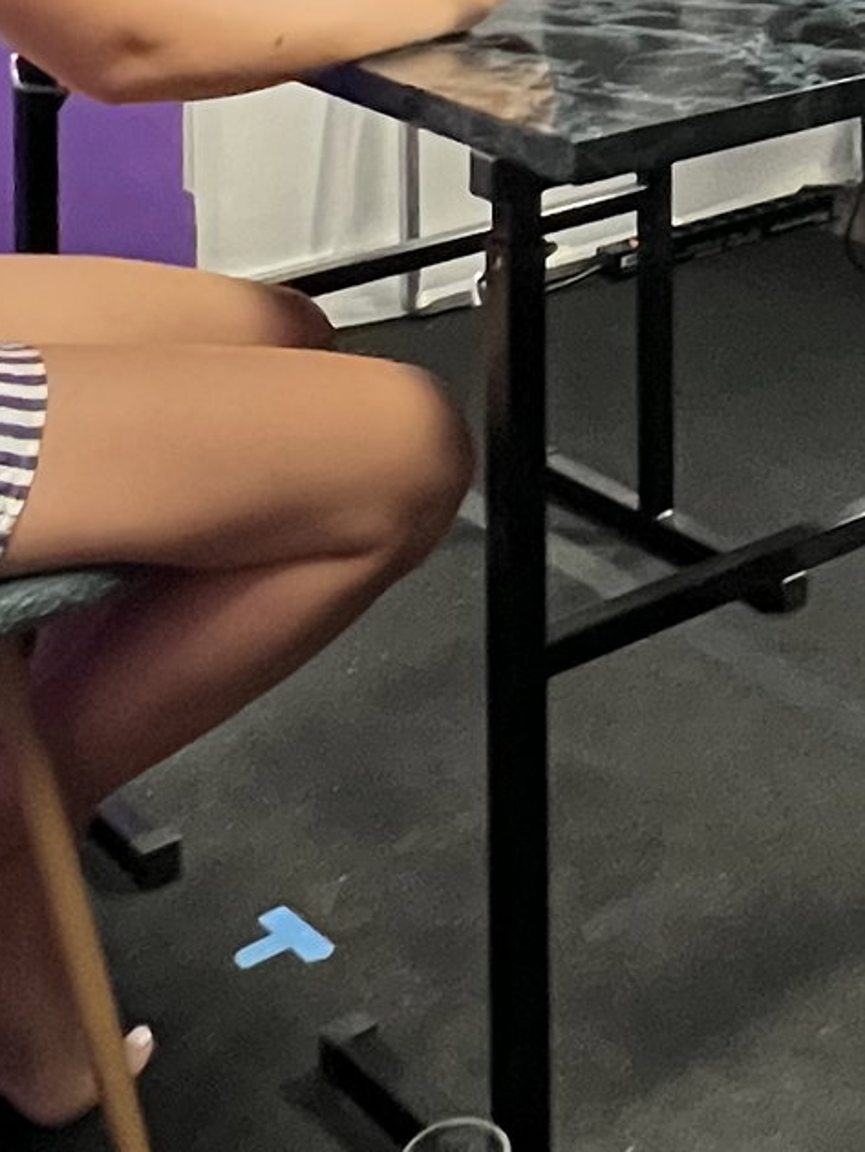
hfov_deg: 20.9
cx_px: 1013
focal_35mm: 66
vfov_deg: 24.5
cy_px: -457
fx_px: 2197
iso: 1000
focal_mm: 1.57
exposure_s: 1/60
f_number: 1.8
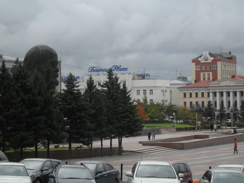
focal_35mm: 114
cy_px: 92
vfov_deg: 13.0
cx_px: 122
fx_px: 804
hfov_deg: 17.3
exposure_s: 1/180
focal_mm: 18.9
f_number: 5.2
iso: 80
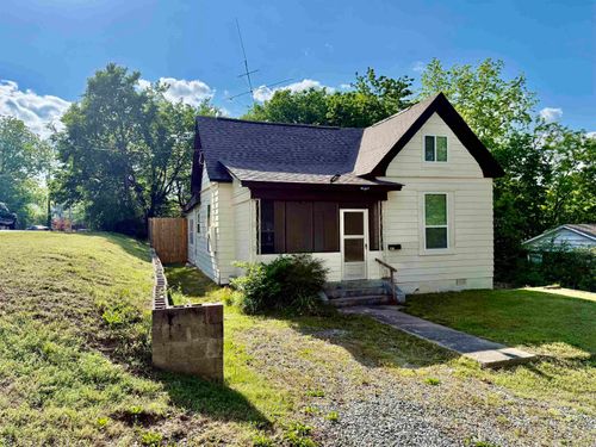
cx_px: 298
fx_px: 413
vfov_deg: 56.8
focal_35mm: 24
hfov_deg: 71.6
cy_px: 224
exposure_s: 1/4975
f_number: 1.78
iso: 125
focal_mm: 6.76
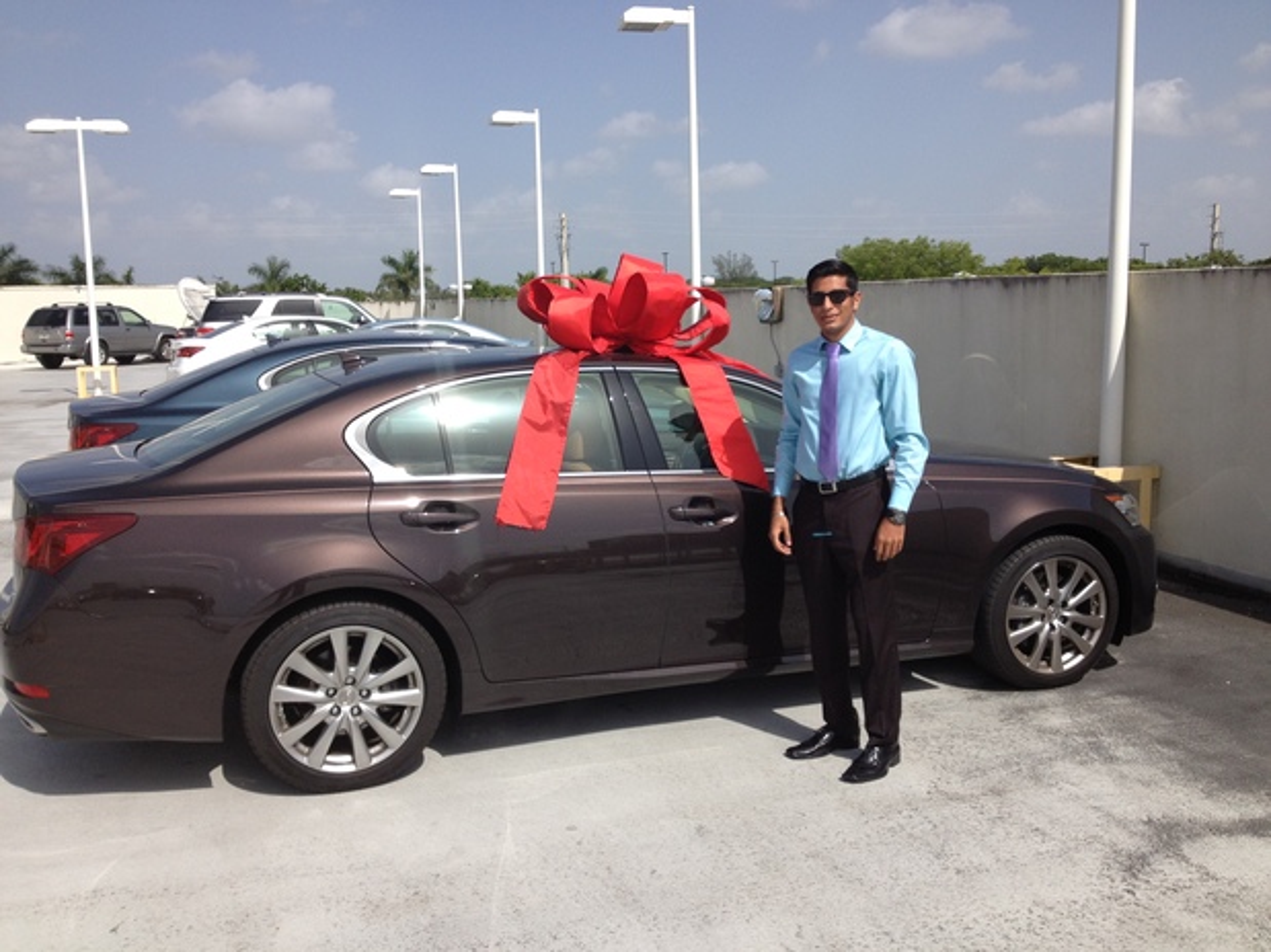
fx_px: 1285
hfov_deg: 52.6
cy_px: 476
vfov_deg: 40.7
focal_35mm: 35
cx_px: 636
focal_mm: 4.28
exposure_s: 1/1972
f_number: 2.4
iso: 64
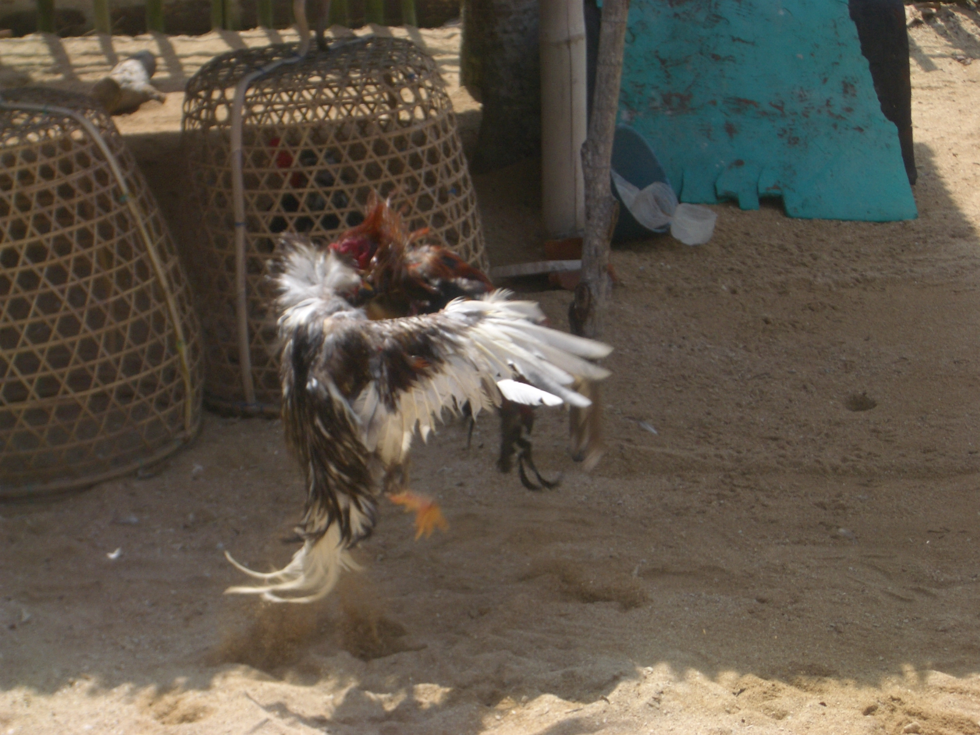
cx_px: 490
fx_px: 2973
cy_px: 368
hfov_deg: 18.7
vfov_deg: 14.1
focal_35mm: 105
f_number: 4.8
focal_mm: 17.4
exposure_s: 1/400
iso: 50
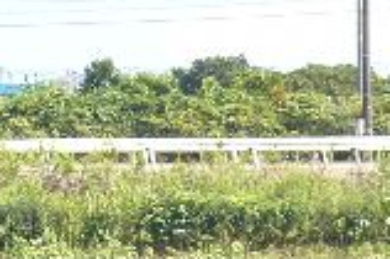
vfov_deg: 2.0
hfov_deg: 3.1
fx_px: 7251
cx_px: -269
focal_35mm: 670
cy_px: -111
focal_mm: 26.5
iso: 50
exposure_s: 1/125
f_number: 4
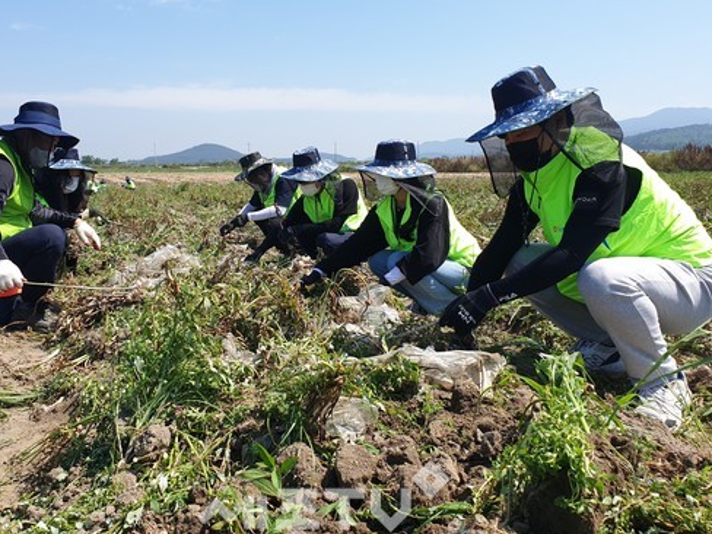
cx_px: 302
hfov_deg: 56.6
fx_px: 658
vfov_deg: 44.1
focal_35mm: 32
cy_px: 255
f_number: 2.4
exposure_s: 1/1179
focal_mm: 4.3
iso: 50
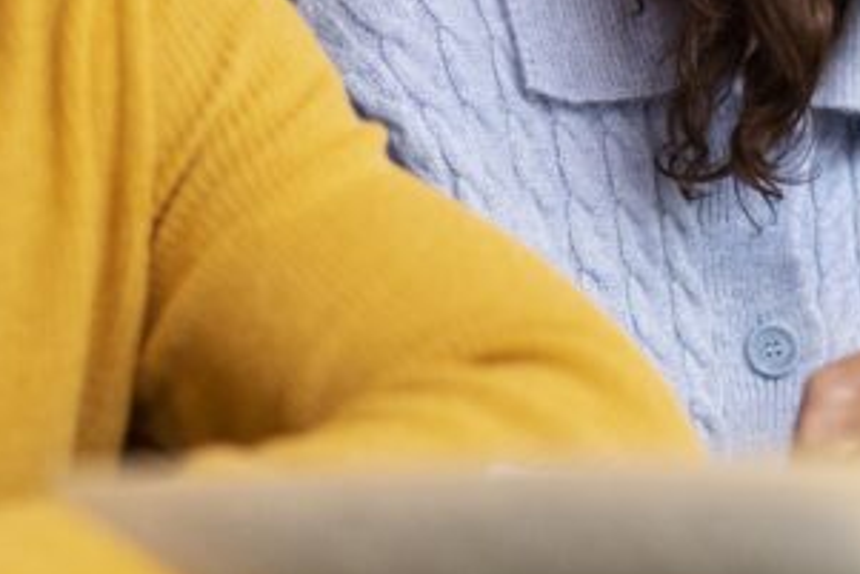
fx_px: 2844
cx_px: 434
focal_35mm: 119
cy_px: -60
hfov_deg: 17.2
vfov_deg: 11.4
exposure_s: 1/200
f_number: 1.8
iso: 1600
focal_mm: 35
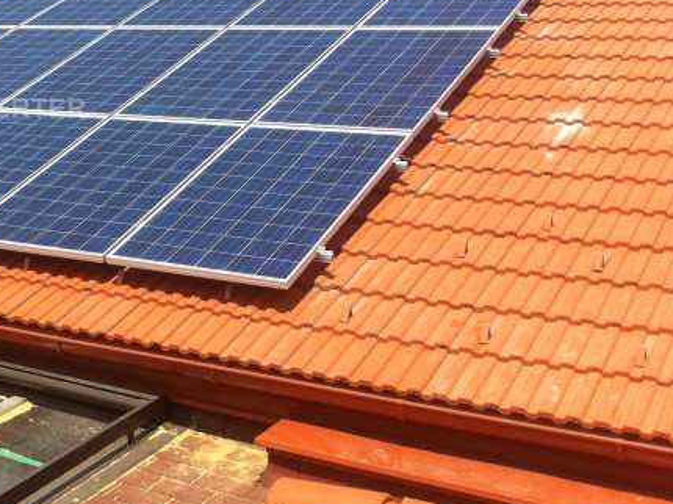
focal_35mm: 65
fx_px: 1263
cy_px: 93
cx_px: 52
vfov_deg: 22.2
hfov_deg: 28.5
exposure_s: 1/1312
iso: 80
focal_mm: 3.85
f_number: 2.8
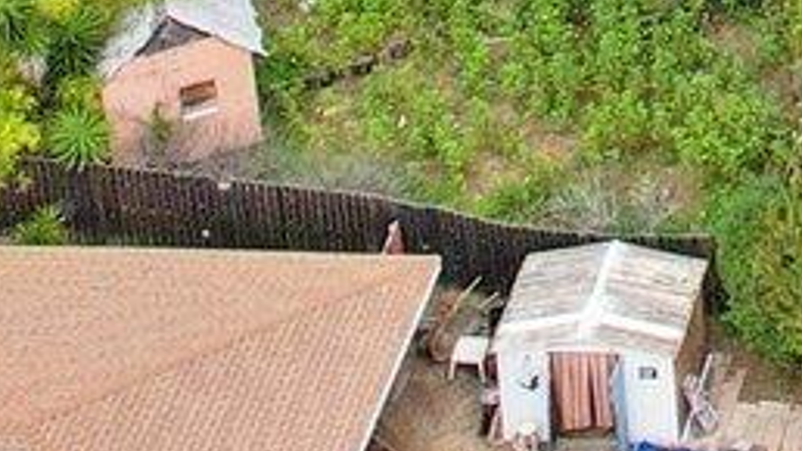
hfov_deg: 10.6
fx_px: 3891
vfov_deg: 5.6
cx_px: 1719
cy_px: -1485
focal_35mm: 183
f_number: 2.8
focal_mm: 8.4
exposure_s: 1/1600
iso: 140
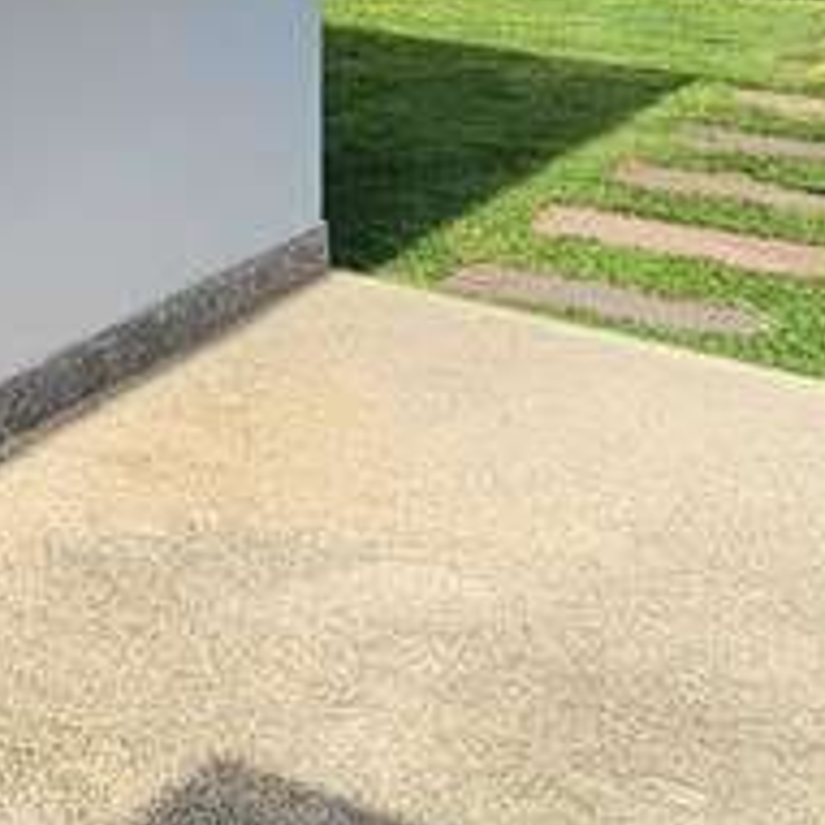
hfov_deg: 16.6
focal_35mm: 77
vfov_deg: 19.6
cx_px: -851
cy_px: -402
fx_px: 2076
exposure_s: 1/1250
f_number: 2.2
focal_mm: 2.2
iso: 50
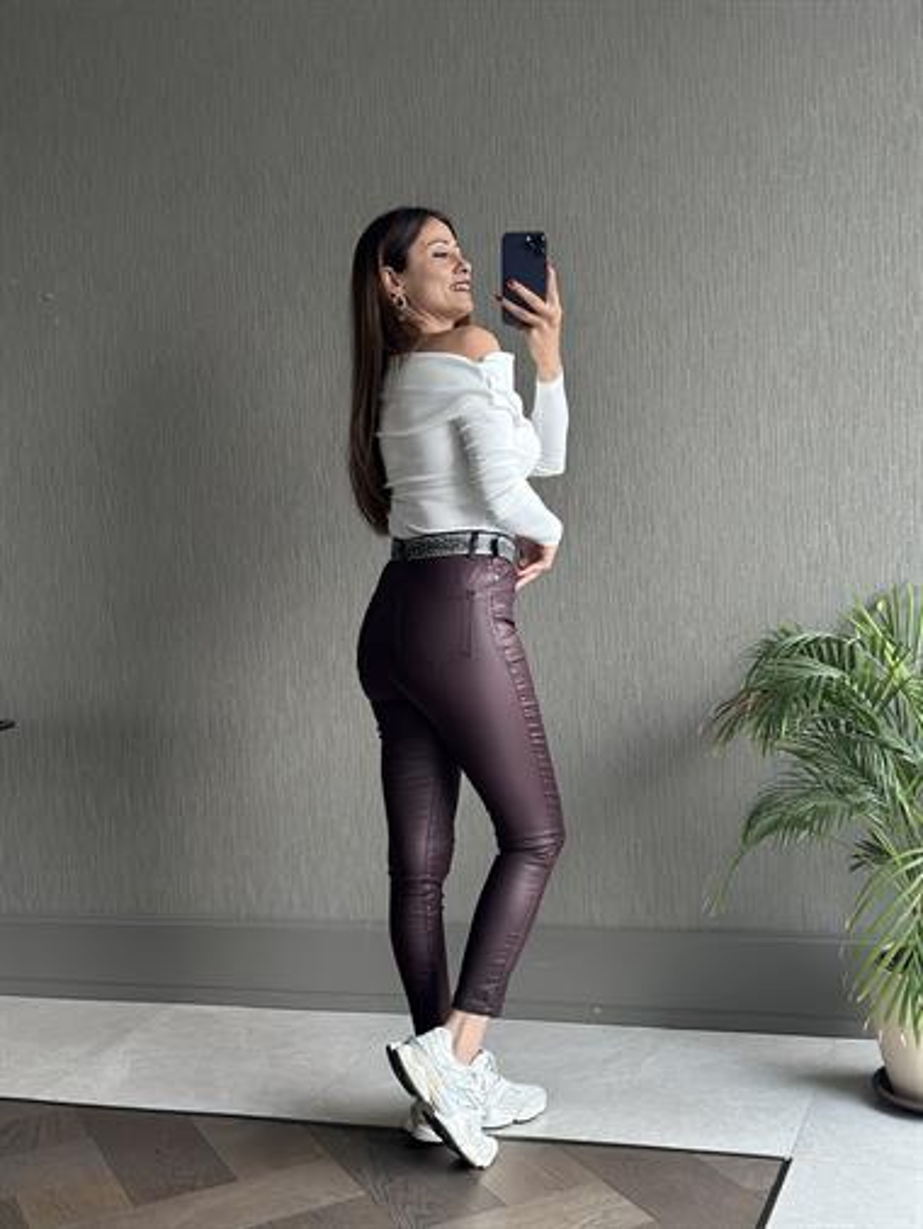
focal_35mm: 48
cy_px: 614
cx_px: 462
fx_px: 1705
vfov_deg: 39.6
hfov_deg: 30.3
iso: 320
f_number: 1.78
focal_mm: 6.86
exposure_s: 1/33
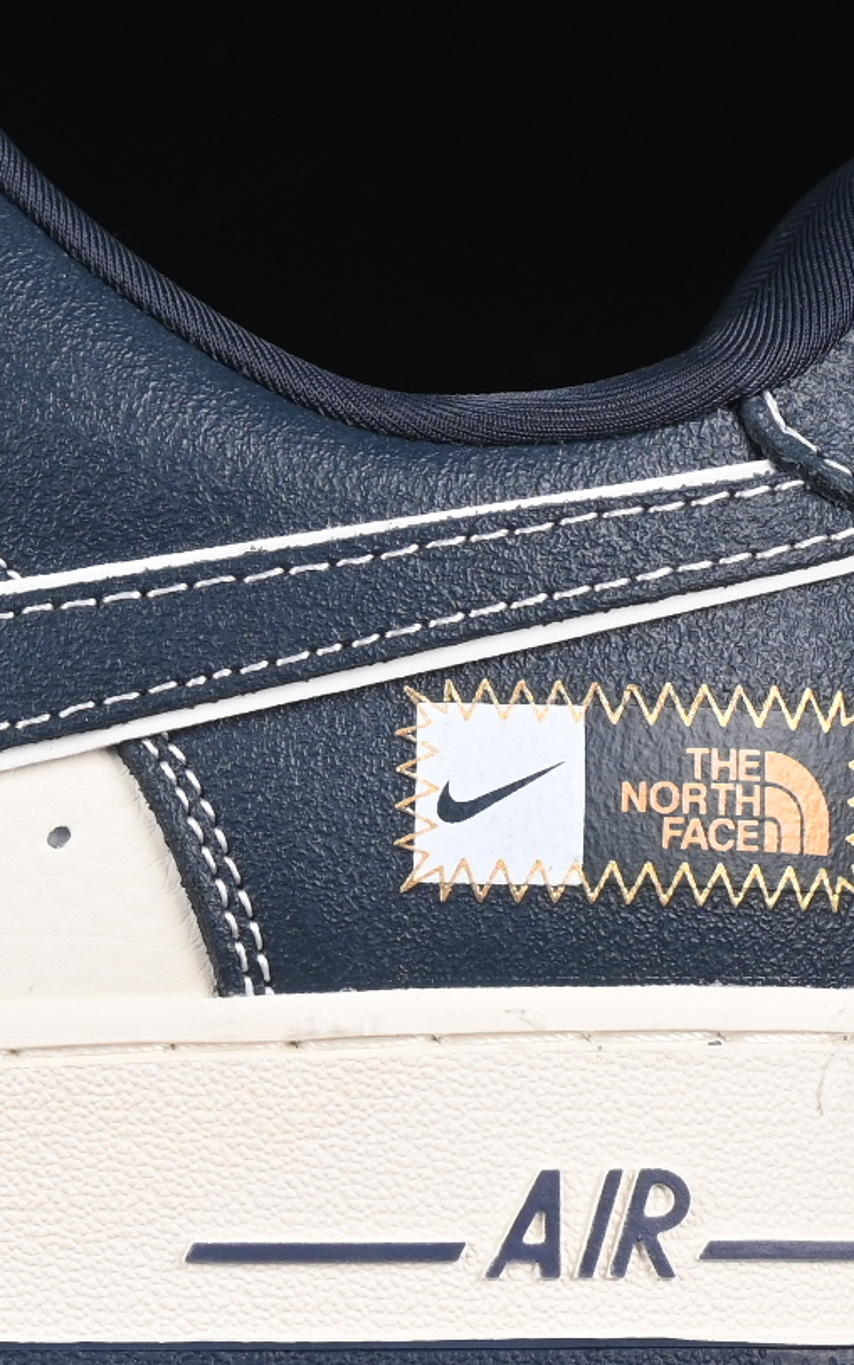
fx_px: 9750
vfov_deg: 8.0
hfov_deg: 5.0
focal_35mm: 262
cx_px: -525
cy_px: 486
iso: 160
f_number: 6.3
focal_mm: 50
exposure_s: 1/60
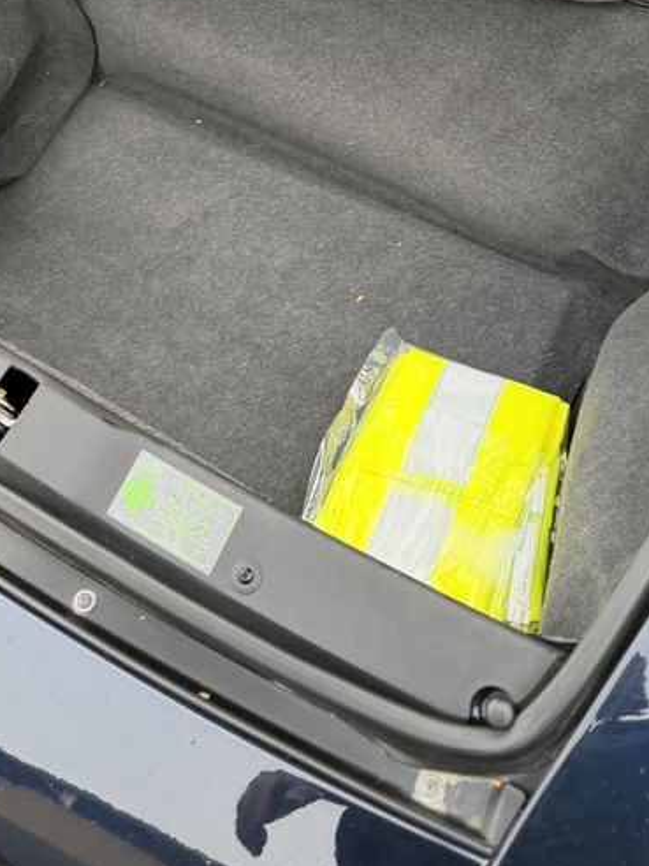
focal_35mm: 50
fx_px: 1250
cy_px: 58
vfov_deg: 35.5
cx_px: 288
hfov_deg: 29.1
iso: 200
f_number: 1.78
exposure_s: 1/101
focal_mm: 6.76
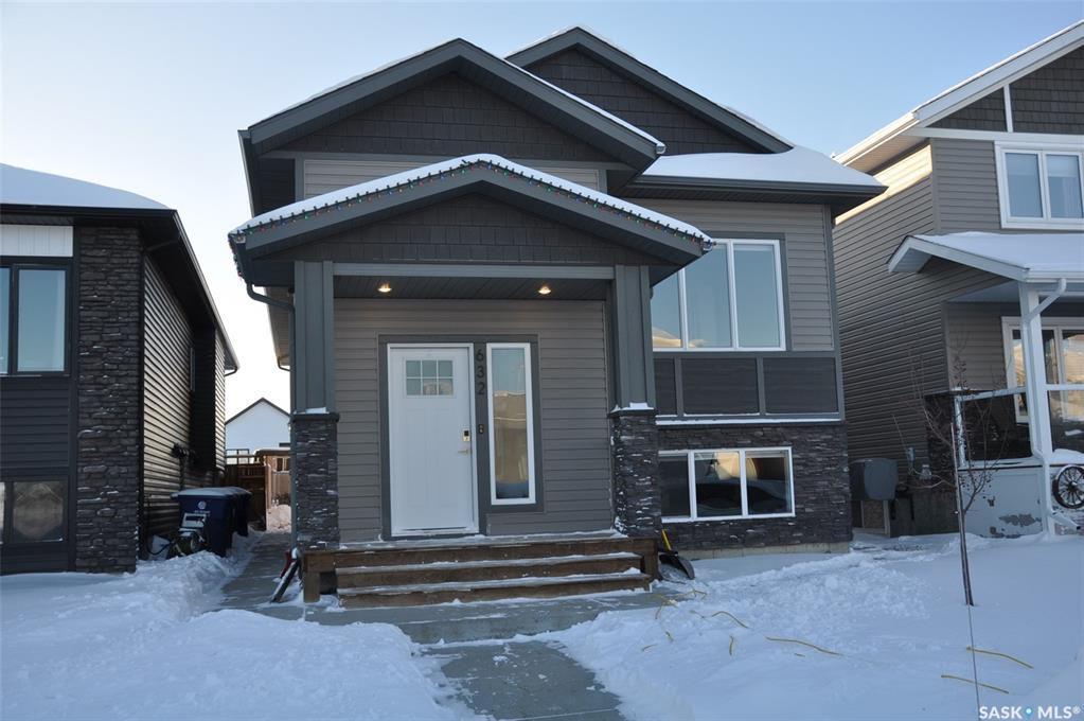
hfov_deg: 57.3
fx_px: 993
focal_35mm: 33
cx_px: 542
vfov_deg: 39.9
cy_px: 360
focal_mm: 22
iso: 200
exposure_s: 1/200
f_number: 7.1
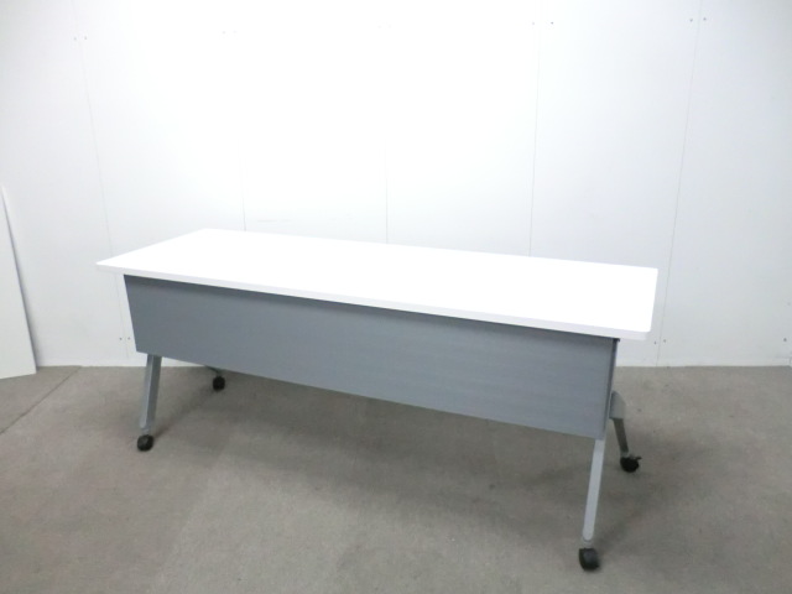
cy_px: 297
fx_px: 618
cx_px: 396
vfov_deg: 51.4
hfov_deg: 65.3
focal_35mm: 27
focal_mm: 4.9
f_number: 3.2
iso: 800
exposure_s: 1/60
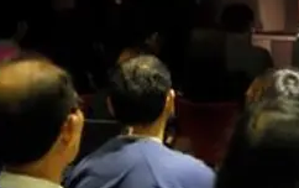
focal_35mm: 154
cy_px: 32
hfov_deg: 12.9
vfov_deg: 8.5
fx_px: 1257
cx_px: 434
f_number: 4.7
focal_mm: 31
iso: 6400
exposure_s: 1/45
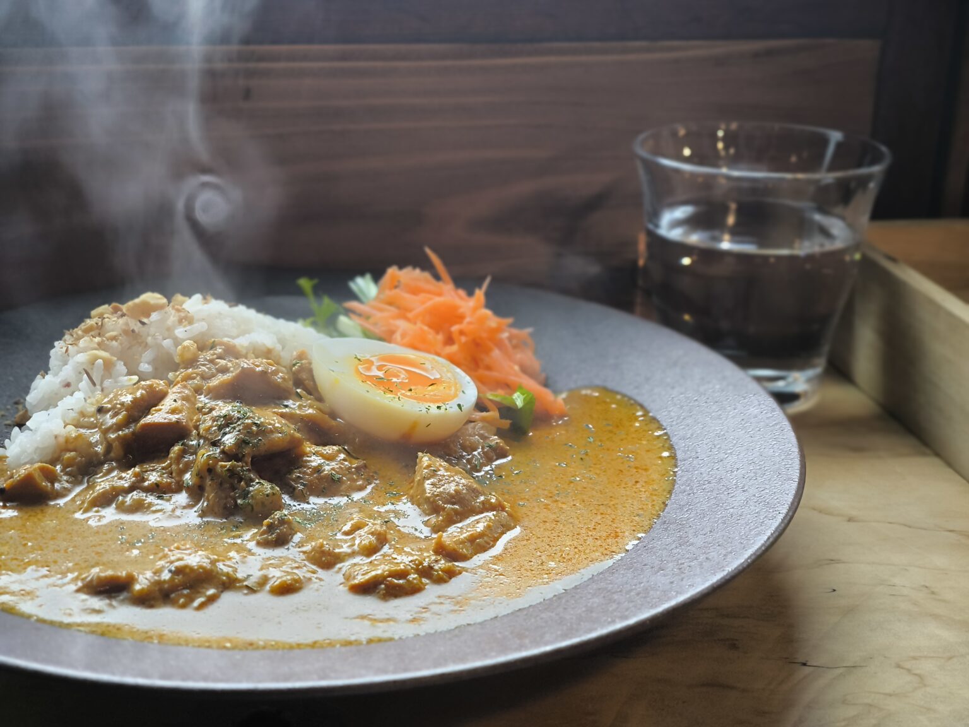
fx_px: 1400
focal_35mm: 50
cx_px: 484
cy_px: 364
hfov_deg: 38.2
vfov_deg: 29.1
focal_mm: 7.1
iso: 400
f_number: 1.9
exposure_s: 1/100
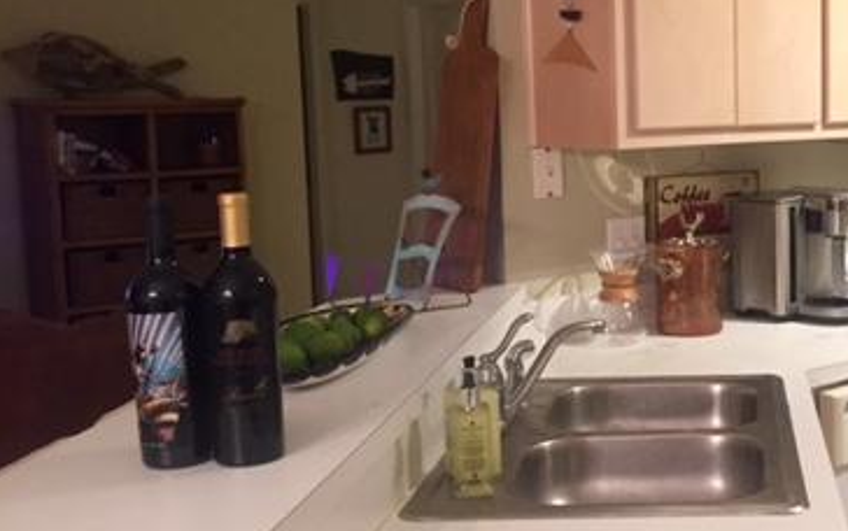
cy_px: 238
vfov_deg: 24.0
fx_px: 1249
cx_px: 739
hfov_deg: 35.6
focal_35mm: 54
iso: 250
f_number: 2.2
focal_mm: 4.15
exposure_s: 1/24
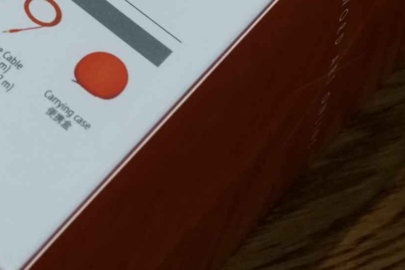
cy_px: -187
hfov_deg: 11.9
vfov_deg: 7.9
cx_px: -28
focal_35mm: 170
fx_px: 1912
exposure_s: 1/100
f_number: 9
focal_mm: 35
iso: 2000
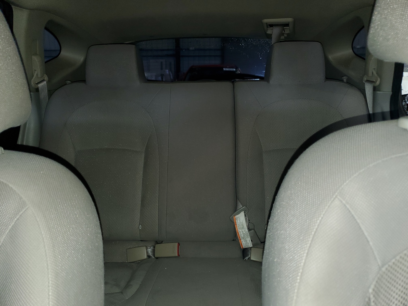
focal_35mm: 26
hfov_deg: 67.3
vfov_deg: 53.1
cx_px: 204
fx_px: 306
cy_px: 153
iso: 85
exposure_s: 1/50
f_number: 1.5
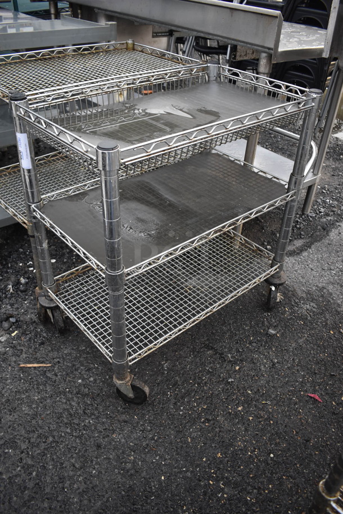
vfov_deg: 61.9
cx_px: 172
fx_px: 428
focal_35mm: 30
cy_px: 257
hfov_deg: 43.7
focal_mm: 20
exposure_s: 1/250
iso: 400
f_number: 4
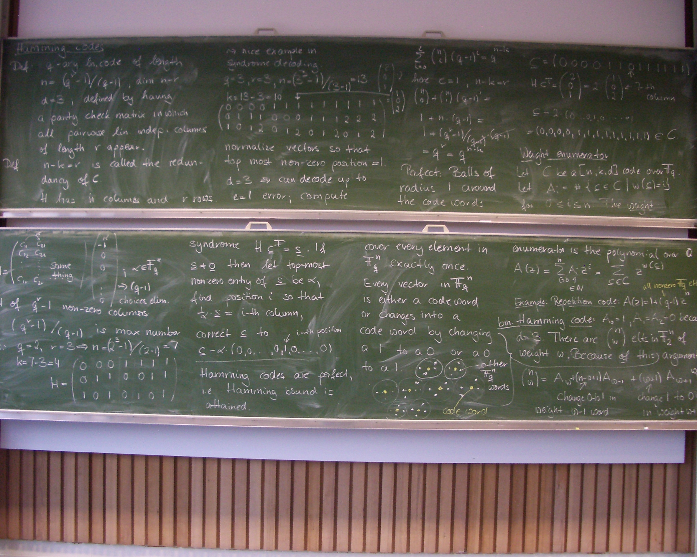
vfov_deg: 40.1
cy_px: 276
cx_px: 341
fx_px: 763
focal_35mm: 37
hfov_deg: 49.1
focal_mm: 5.8
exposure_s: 1/20
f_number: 2.6
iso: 200
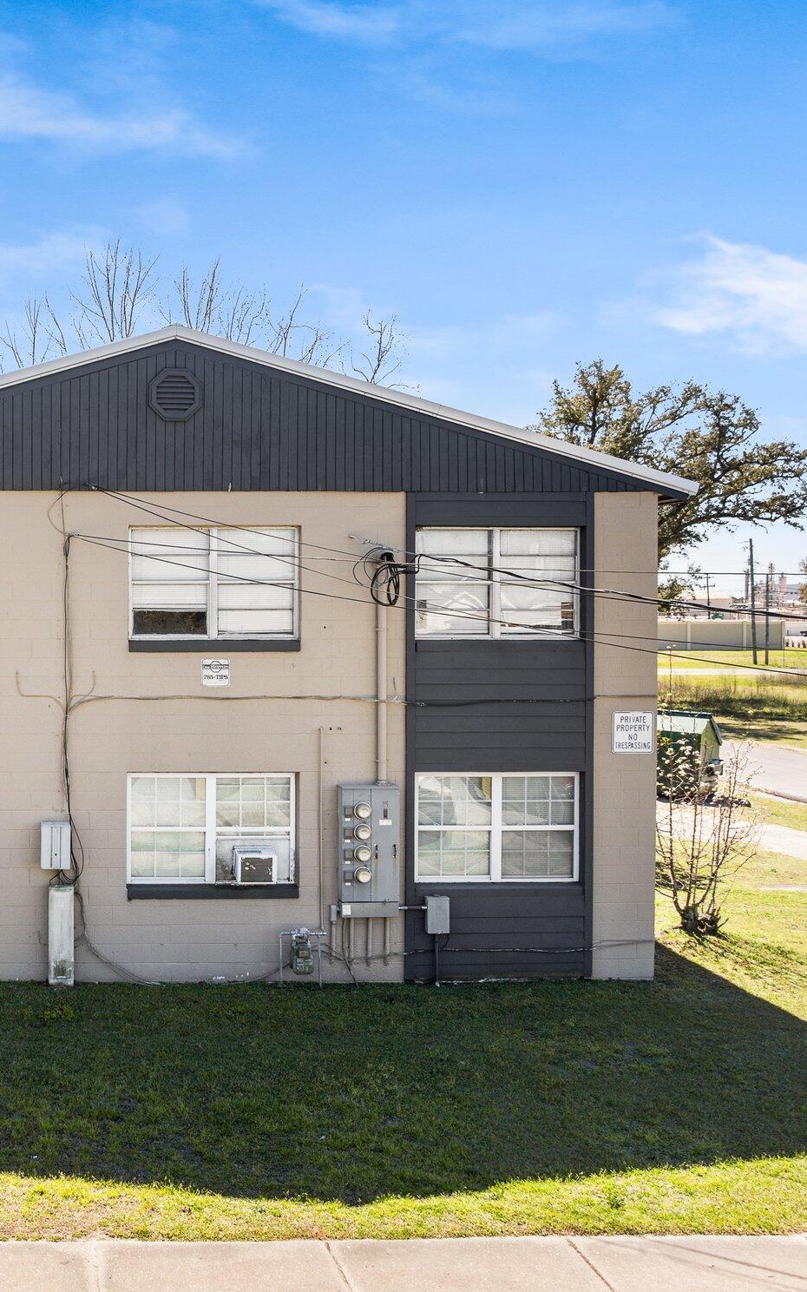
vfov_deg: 55.3
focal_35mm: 35
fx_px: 1232
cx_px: 27
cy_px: 635
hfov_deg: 33.6
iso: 100
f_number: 4
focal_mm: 12.29
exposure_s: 1/400
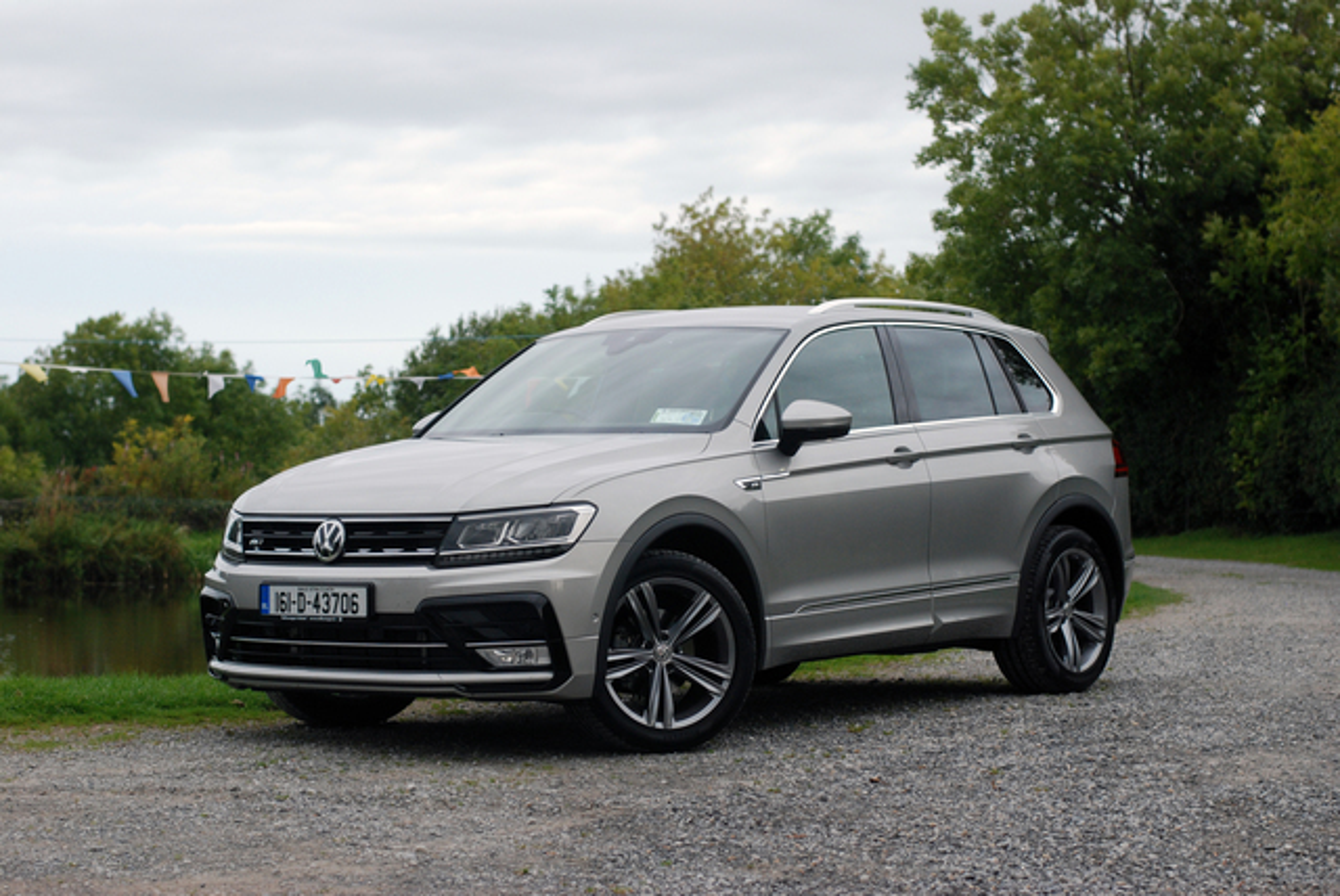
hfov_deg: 27.0
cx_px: 670
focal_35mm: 75
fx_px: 2794
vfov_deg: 18.2
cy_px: 448
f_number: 4
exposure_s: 1/60
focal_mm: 50
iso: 400
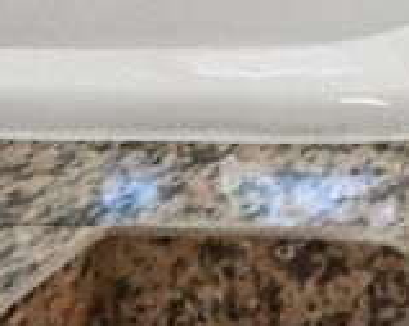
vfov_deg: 8.2
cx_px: 1551
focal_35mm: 124
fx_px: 1500
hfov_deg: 8.7
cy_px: -914
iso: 200
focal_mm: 14
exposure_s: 1/50
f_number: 8
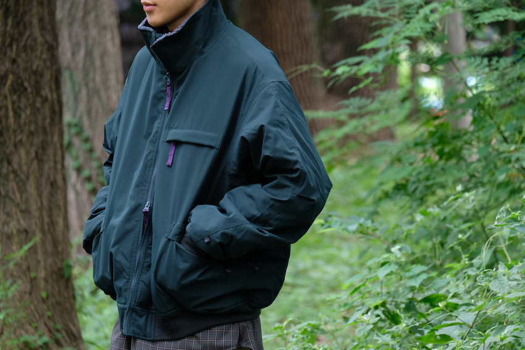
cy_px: 175
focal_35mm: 307
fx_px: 4478
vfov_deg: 4.5
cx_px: 262
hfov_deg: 6.7
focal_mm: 204.6
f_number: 6.7
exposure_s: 1/58
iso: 800
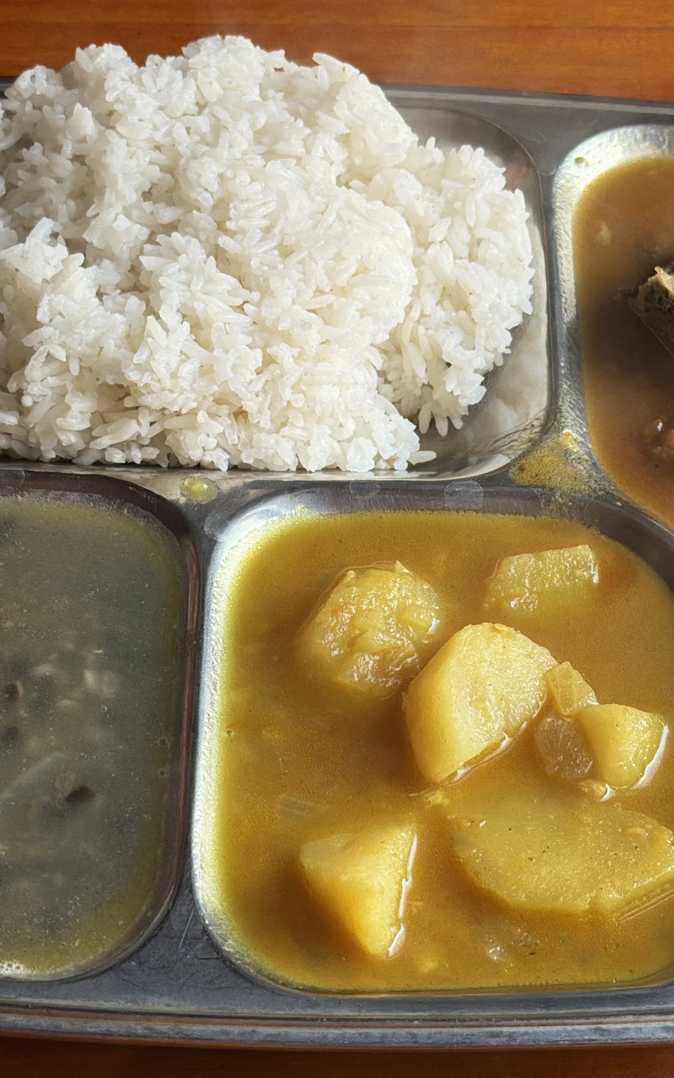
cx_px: 321
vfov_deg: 25.8
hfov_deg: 16.3
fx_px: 2351
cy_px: 503
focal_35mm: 80
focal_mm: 6.76
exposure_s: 1/60
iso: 160
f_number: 1.78
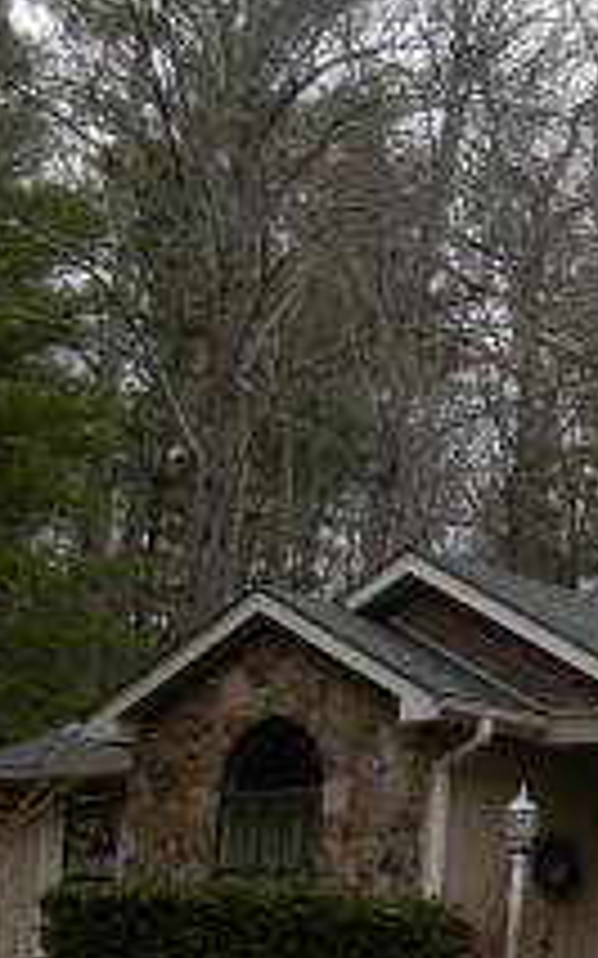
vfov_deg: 18.6
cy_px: 873
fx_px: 2870
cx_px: 1030
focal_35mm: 110
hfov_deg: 11.2
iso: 79
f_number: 2.9
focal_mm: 6.3
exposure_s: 1/406
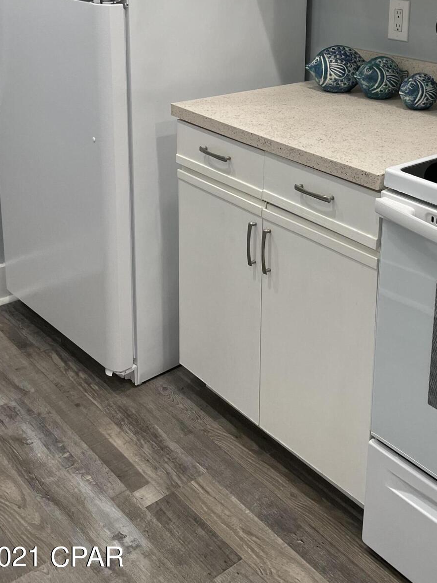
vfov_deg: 41.0
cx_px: 328
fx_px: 741
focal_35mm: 44
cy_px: 109
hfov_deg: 32.2
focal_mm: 4.2
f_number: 1.6
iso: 80
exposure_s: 1/120
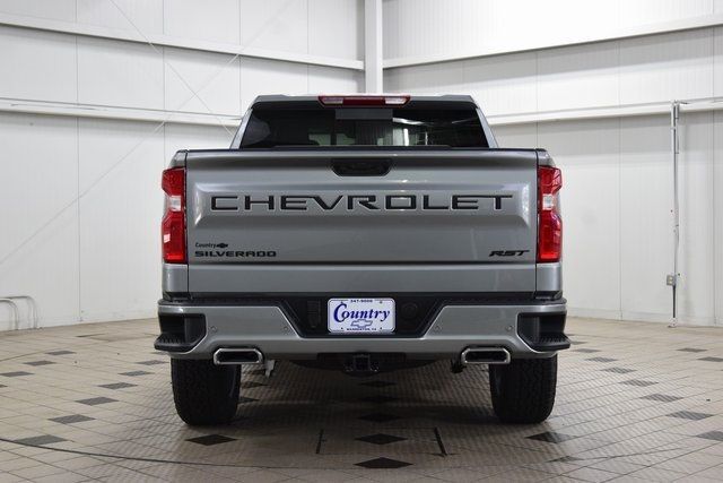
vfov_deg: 25.1
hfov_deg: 36.9
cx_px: 362
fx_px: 1085
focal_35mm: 54
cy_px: 242
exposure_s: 1/60
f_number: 6.3
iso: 1600
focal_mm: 36
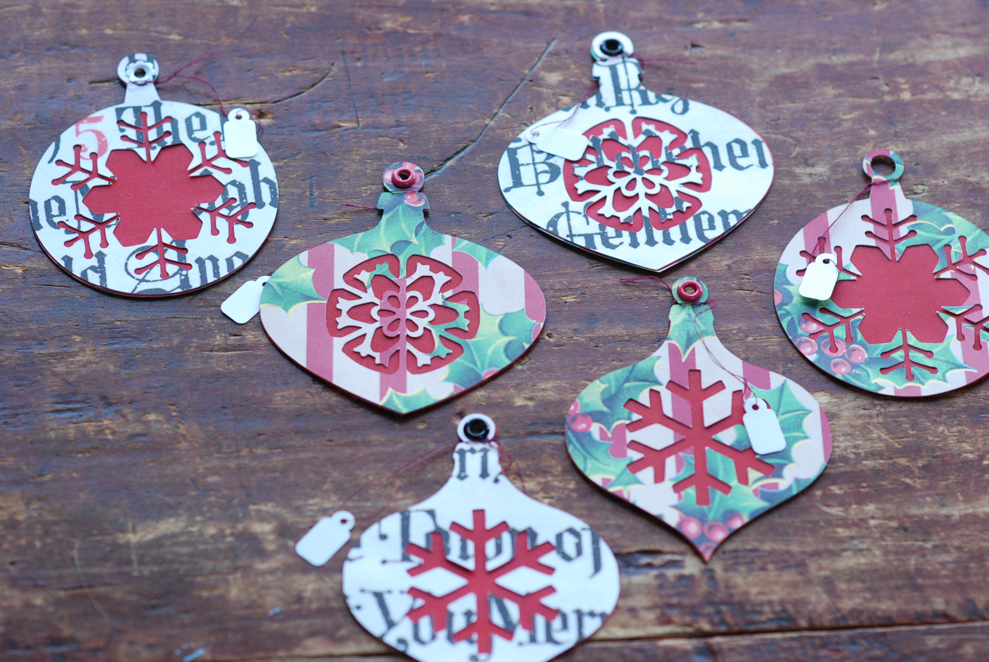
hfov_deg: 16.1
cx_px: 494
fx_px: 3507
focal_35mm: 128
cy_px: 331
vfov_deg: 10.8
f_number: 4
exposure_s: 1/80
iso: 800
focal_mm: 85
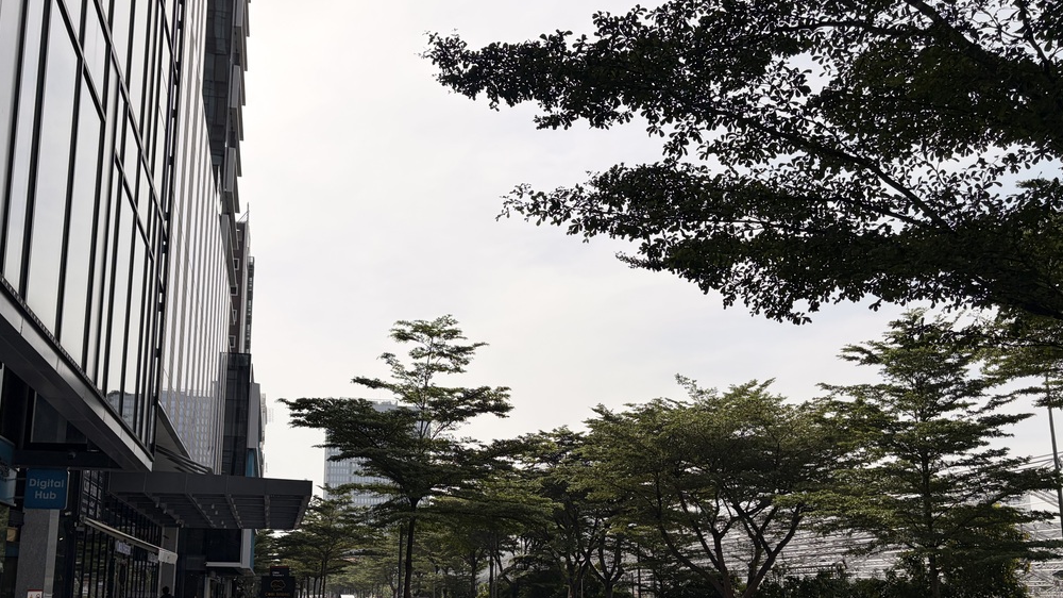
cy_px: 423
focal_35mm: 34
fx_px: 958
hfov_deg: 57.6
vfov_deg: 34.1
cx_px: 433
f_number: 1.6
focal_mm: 5.96
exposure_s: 1/6329
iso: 50
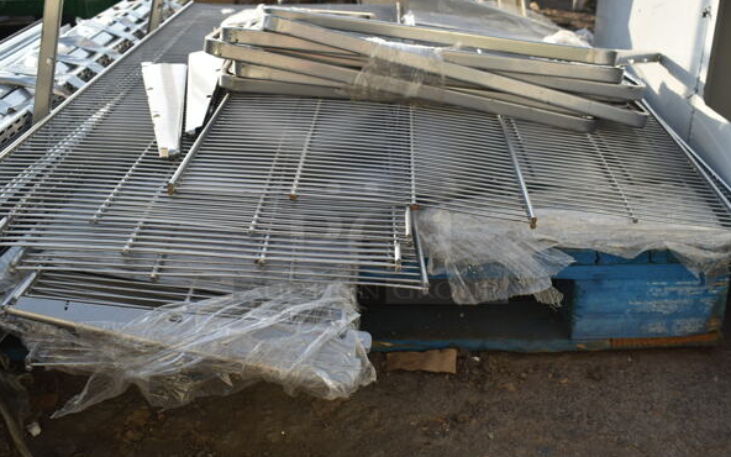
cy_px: 238
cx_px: 372
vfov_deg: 31.2
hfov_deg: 48.2
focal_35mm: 41
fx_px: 817
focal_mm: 26
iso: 100
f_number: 6.3
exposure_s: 1/160
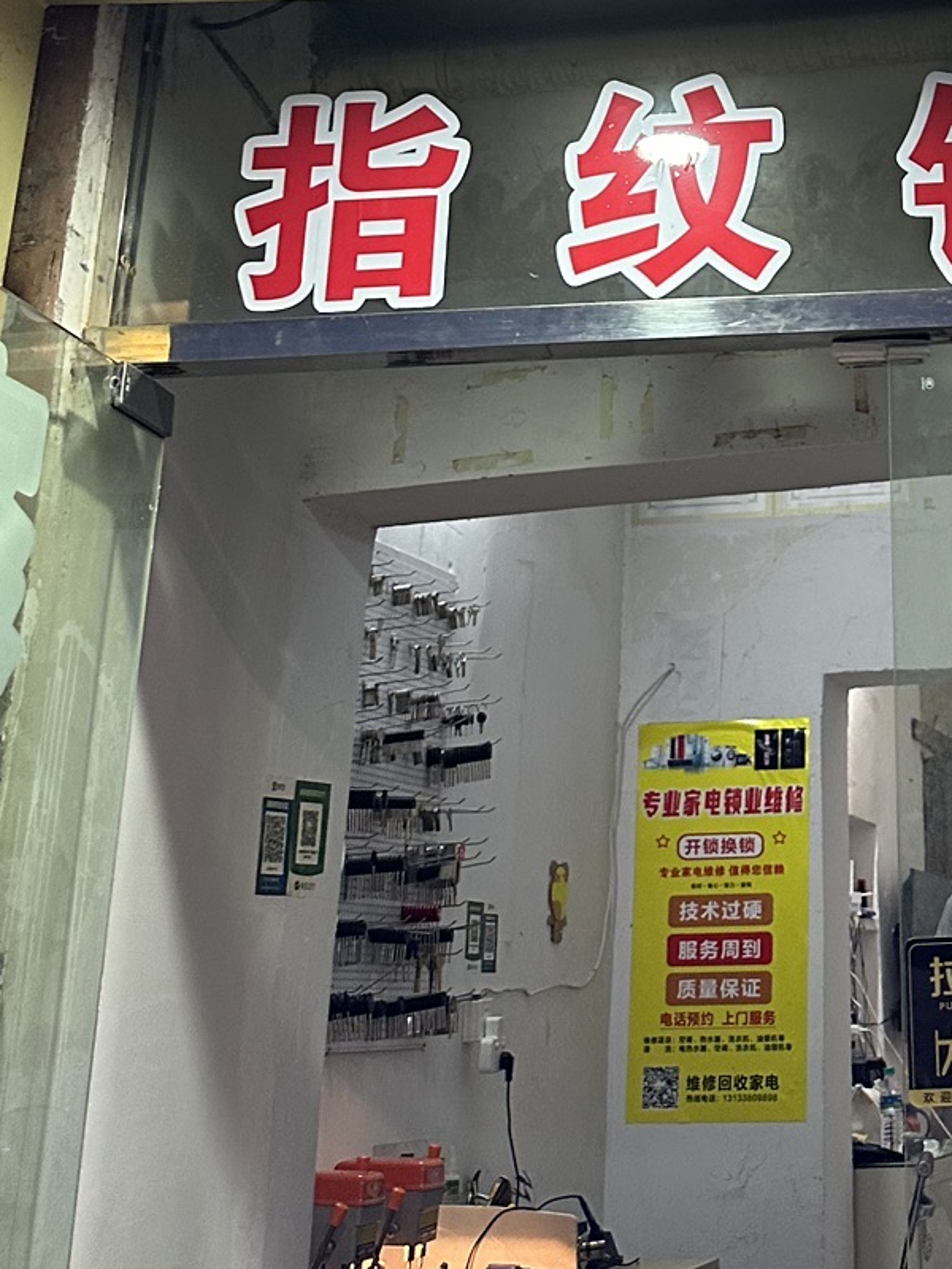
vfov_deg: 29.2
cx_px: 908
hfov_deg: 23.6
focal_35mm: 60
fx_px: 2200
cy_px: -116
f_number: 1.78
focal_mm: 6.86
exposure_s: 1/60
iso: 320
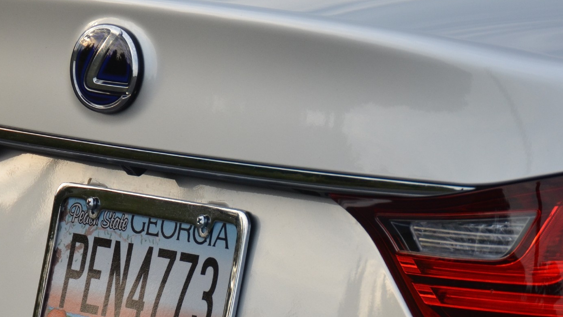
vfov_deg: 2.9
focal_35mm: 423
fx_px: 6315
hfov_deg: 5.1
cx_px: 274
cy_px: 227
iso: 500
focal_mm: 150
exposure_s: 1/1000
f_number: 5.6
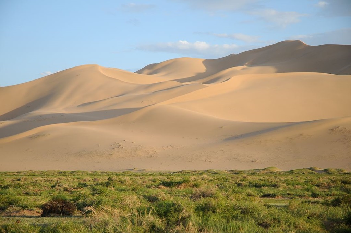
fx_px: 1022
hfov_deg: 19.5
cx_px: 176
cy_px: 116
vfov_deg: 13.0
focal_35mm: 105
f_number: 5
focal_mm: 70
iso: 250
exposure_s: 1/640
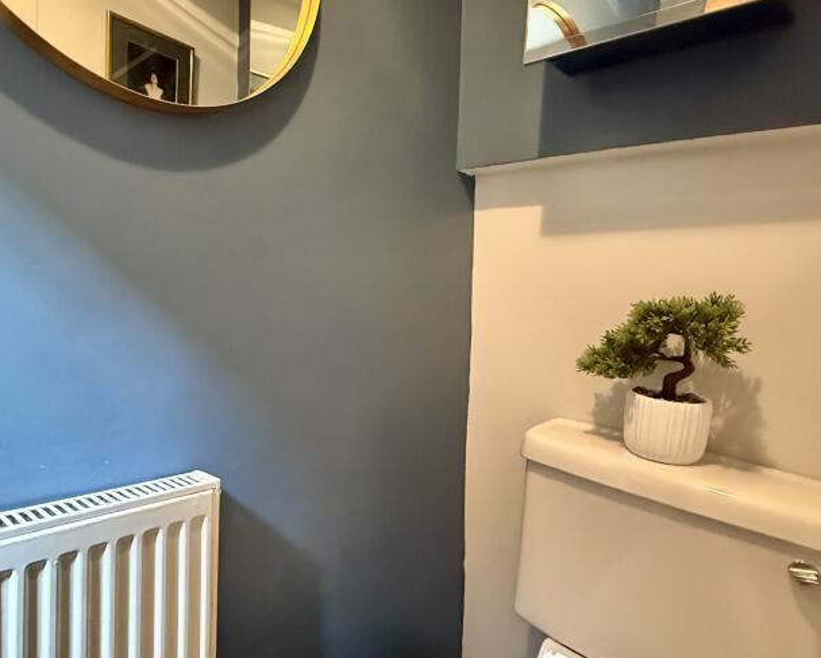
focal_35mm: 23
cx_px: 338
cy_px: 322
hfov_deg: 72.0
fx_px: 559
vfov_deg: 60.9
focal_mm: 2.22
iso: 1250
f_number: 2.2
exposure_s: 1/50
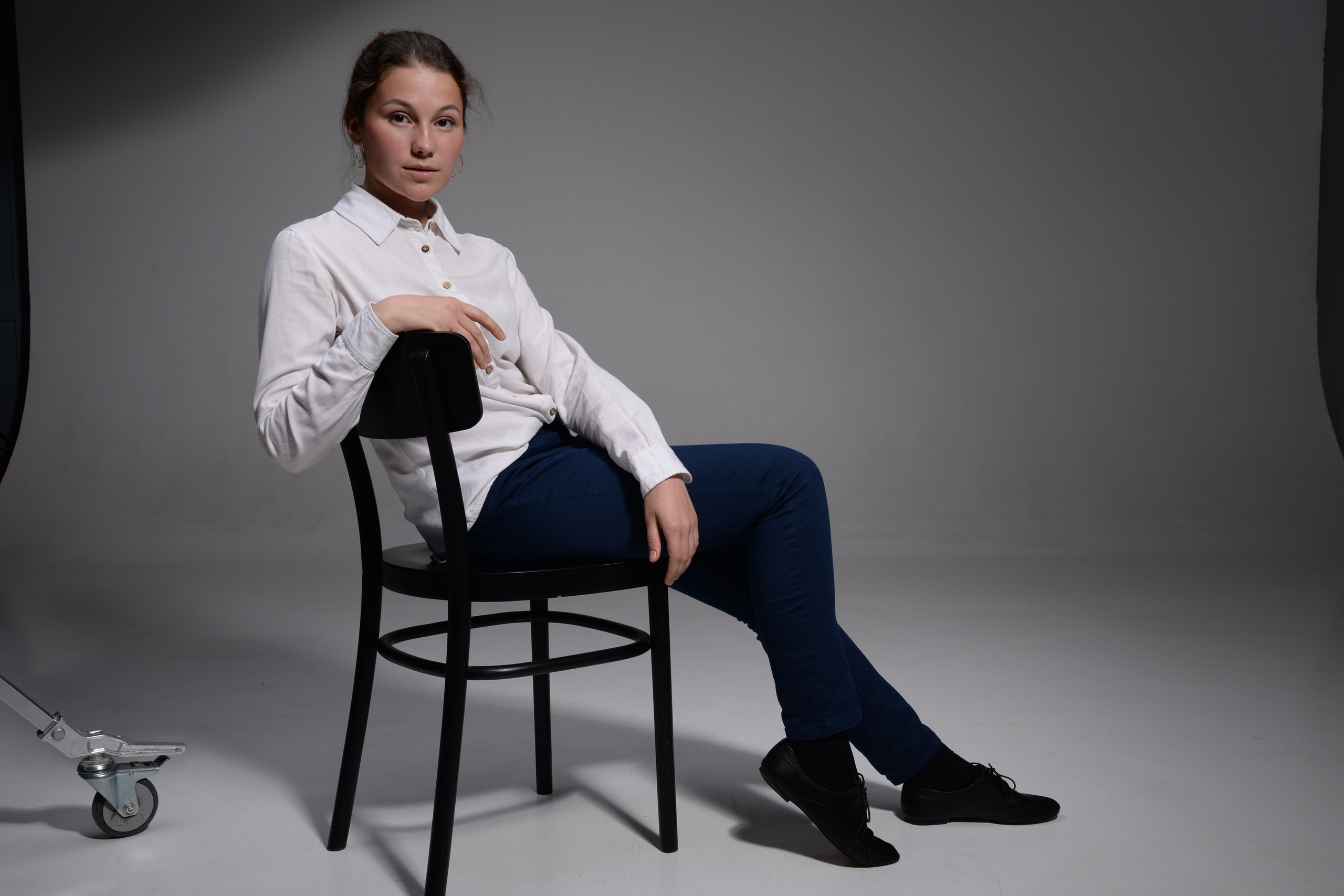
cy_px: 448
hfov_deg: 54.4
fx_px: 1307
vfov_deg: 37.9
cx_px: 672
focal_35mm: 35
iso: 100
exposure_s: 1/125
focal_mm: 35
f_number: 11
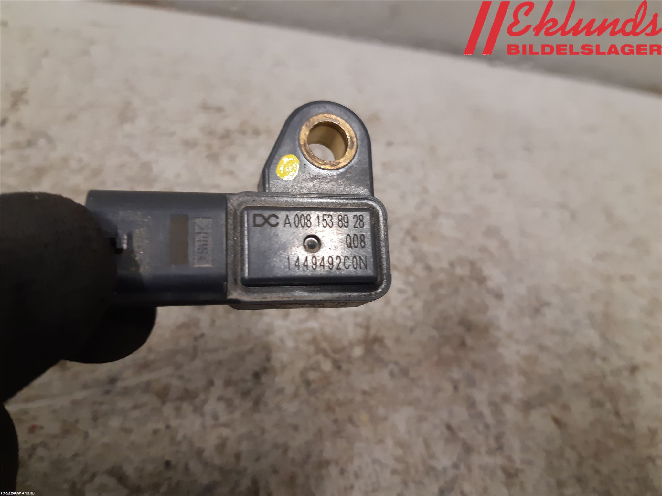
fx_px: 497
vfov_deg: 53.1
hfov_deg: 67.3
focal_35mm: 26
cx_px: 331
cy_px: 248
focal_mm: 3.93
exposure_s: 1/50
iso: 200
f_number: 1.7
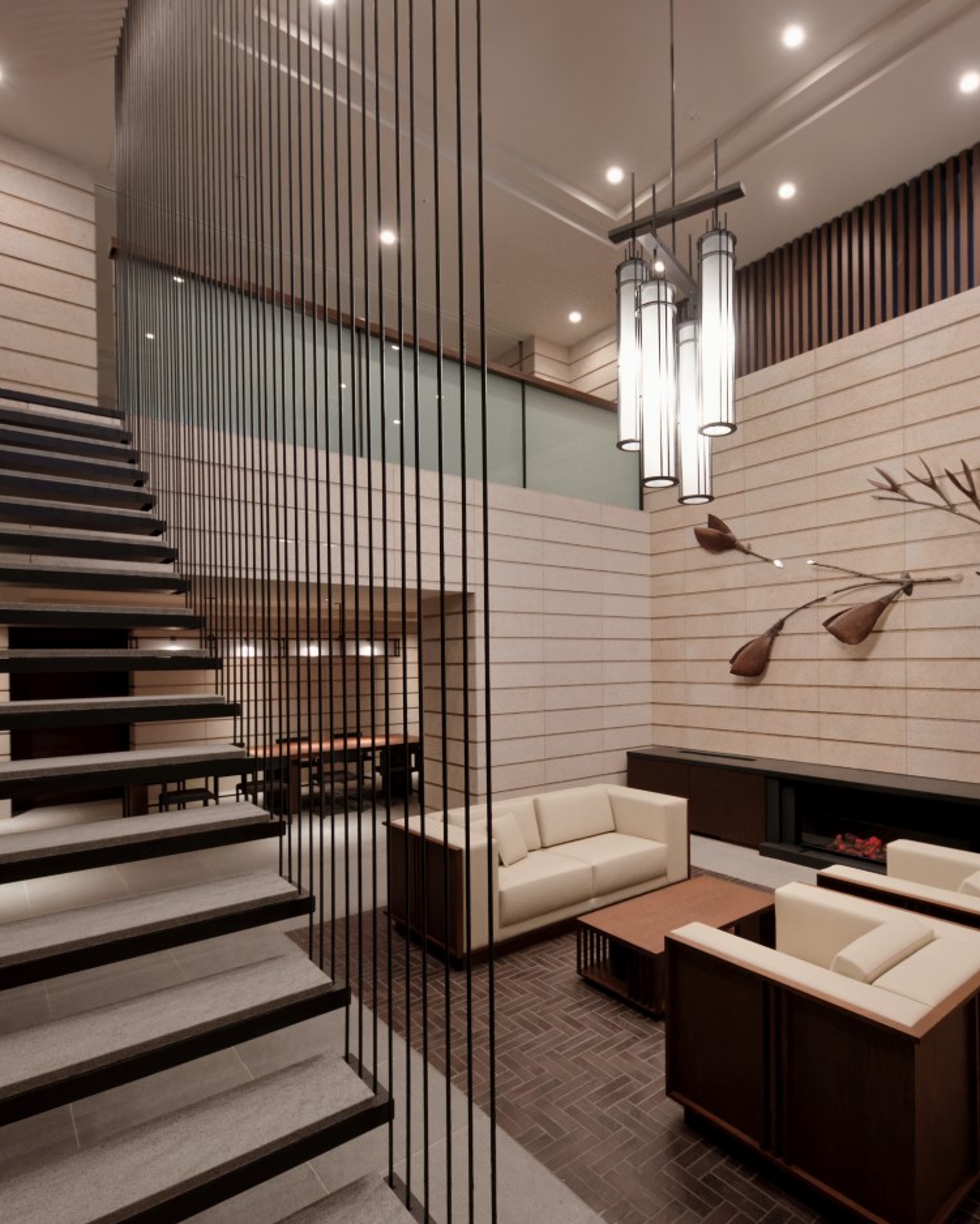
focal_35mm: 18
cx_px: 596
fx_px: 652
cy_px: 649
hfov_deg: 72.9
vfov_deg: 86.3
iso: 1600
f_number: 6.3
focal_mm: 12
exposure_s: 1/30
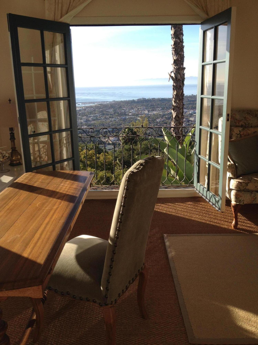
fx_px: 348
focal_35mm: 35
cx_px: 129
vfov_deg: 52.6
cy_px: 172
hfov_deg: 40.7
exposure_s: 1/746
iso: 50
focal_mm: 4.28
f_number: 2.4
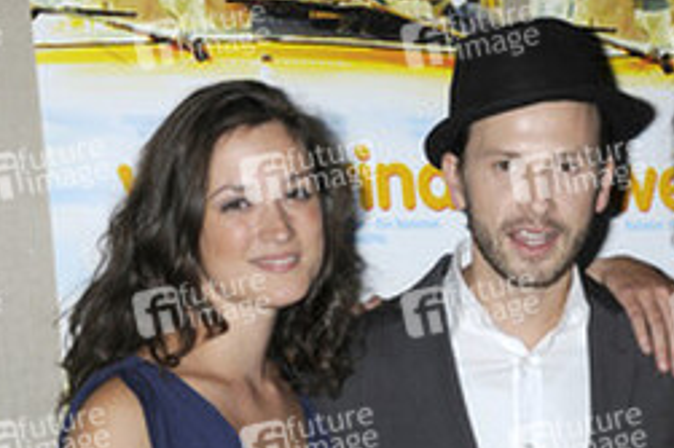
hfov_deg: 14.6
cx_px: 506
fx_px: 2619
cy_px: 373
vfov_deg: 9.8
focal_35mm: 140
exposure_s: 1/200
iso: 500
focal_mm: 78
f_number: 8
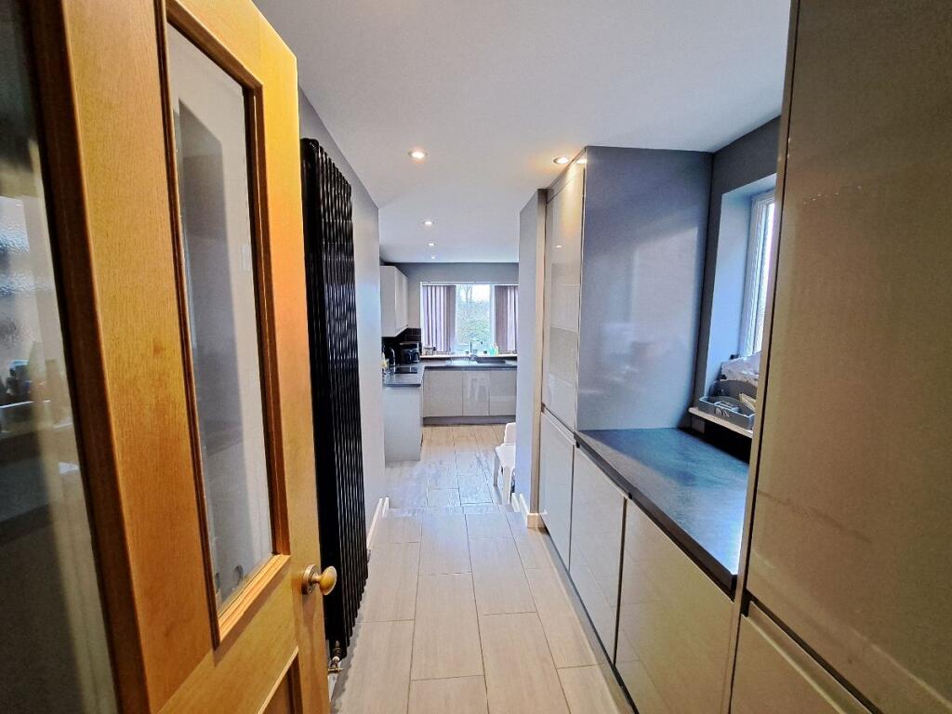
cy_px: 357
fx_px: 358
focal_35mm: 13
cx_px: 476
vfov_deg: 89.9
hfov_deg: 106.2
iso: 250
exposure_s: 1/25
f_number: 2.2
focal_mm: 1.74
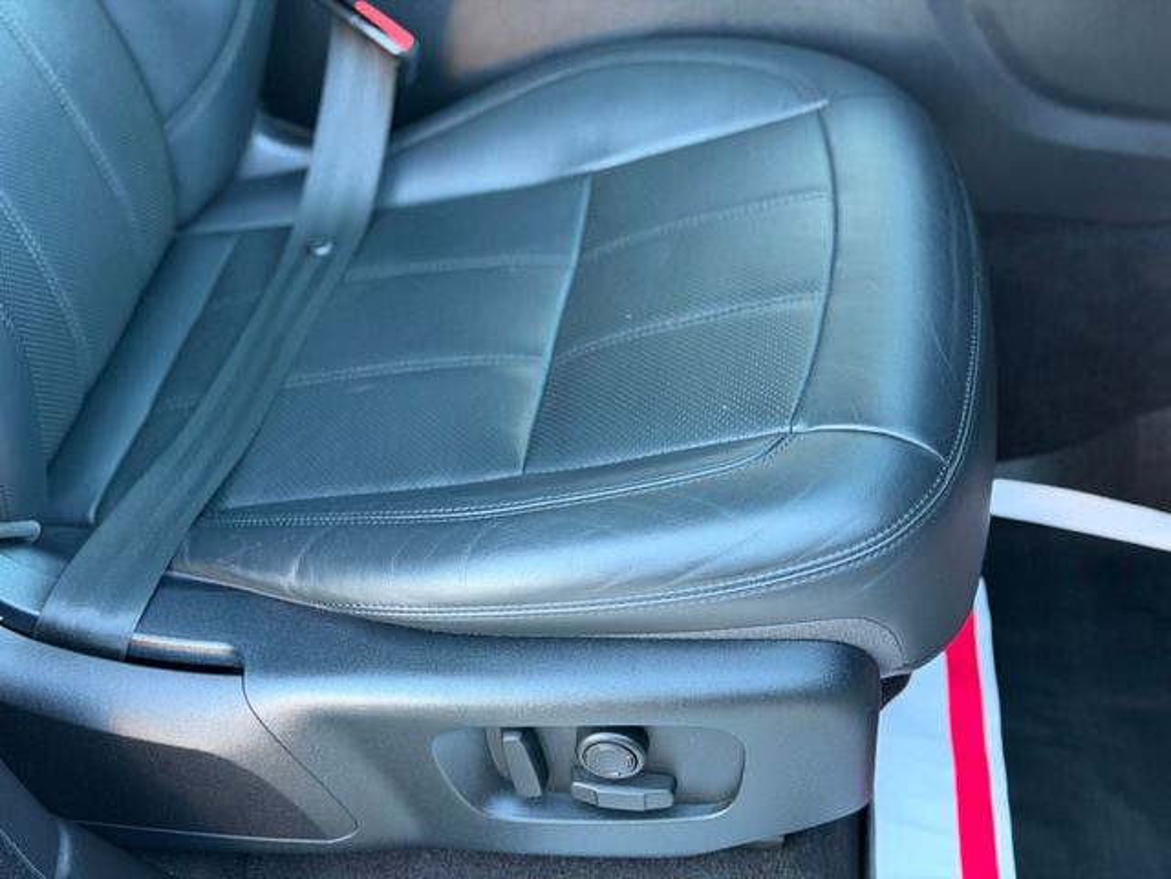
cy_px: 440
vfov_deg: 30.3
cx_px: 586
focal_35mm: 48
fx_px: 1624
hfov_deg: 39.7
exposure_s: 1/60
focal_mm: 6.76
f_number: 1.78
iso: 250
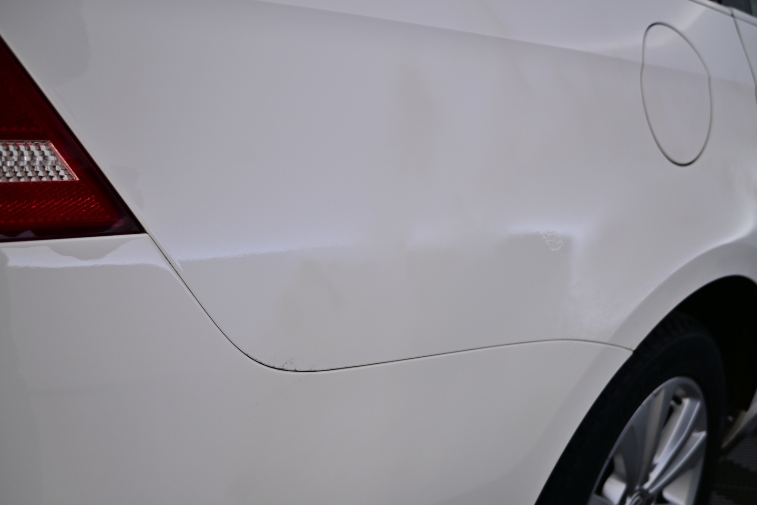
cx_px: 378
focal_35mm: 24
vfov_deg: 53.1
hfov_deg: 73.7
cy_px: 252
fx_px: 505
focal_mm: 16
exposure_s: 1/25
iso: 200
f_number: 3.5
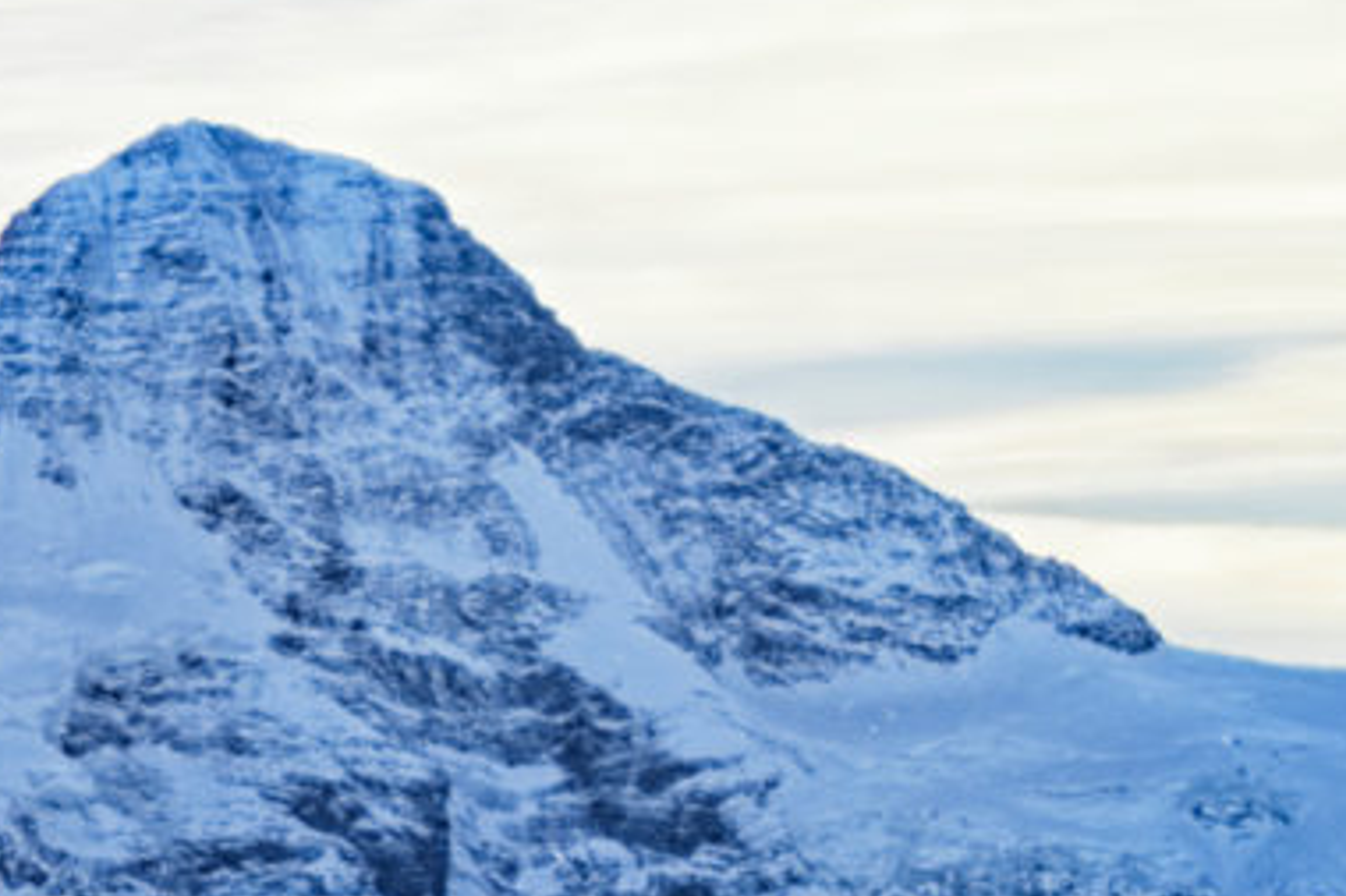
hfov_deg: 5.7
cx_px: -2773
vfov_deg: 4.1
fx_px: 12594
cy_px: 165
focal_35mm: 337
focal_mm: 50
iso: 100
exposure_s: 1/320
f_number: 9
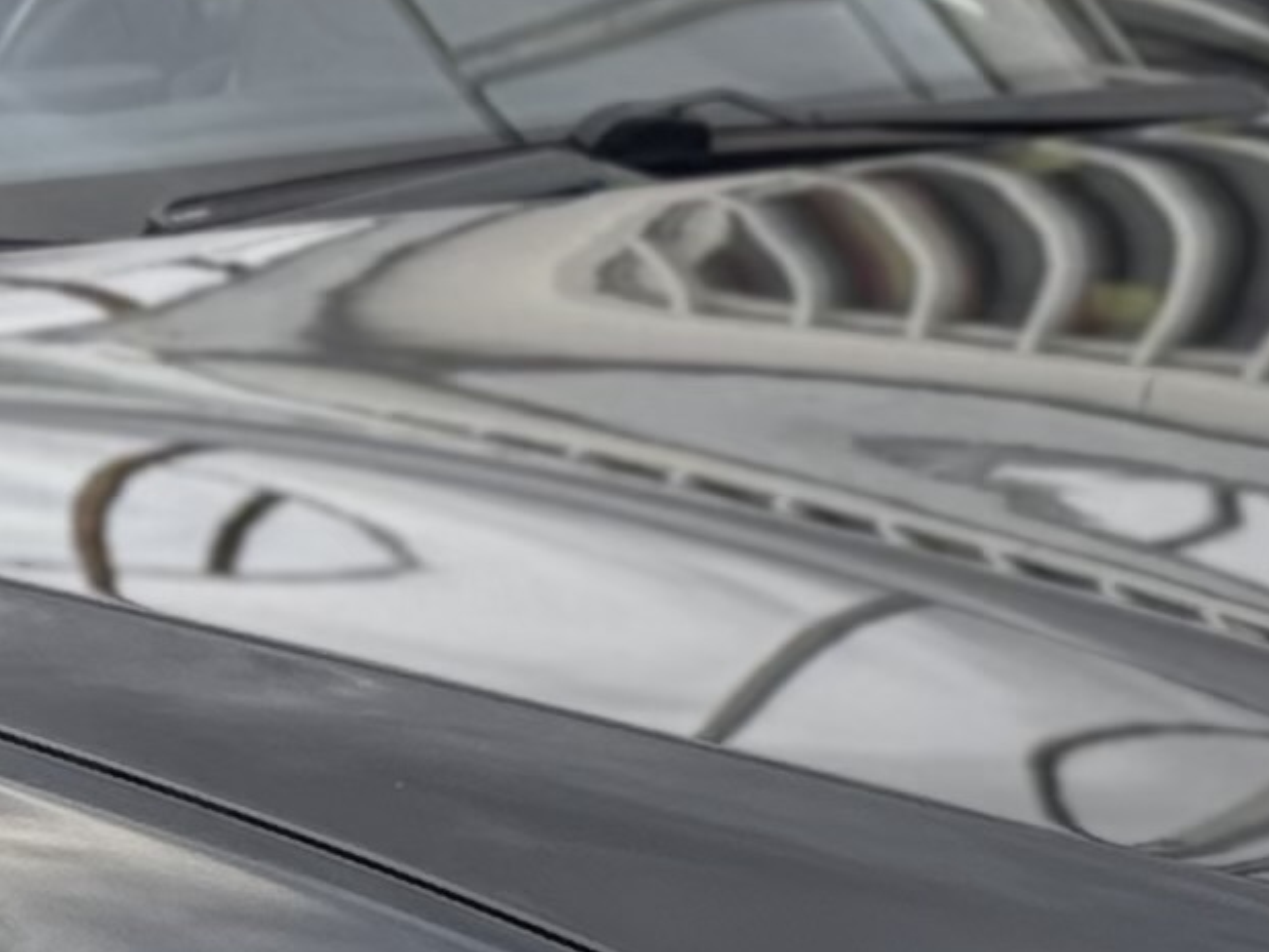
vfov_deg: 4.7
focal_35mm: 313
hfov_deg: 6.3
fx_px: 11479
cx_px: -133
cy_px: 776
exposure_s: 1/358
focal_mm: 6.76
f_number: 1.78
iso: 64
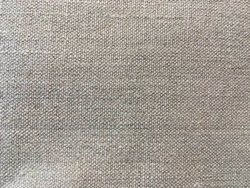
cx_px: 125
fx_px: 210
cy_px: 94
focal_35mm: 29
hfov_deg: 61.6
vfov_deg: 48.3
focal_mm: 4.15
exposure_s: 1/30
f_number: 2.2
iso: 80
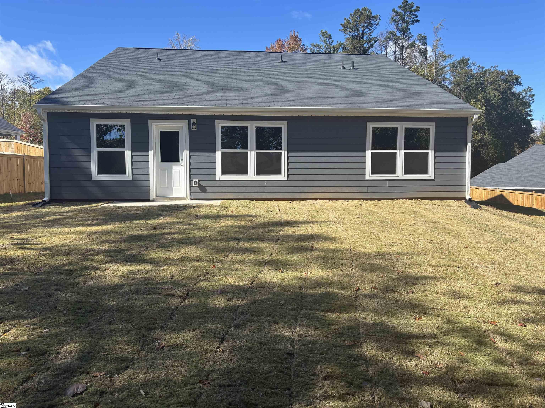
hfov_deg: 67.3
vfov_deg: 53.1
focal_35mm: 26
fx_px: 409
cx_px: 272
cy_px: 204
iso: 50
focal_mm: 5.96
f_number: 1.6
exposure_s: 1/1695
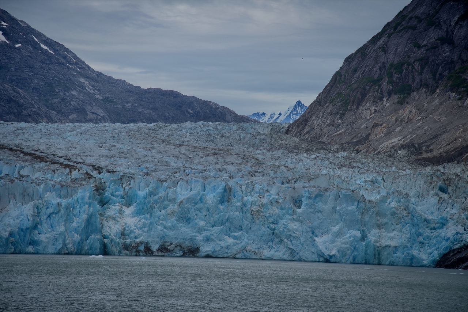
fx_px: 1560
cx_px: 234
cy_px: 156
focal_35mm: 120
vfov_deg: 11.4
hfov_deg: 17.1
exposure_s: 1/250
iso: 100
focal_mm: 120
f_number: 7.1
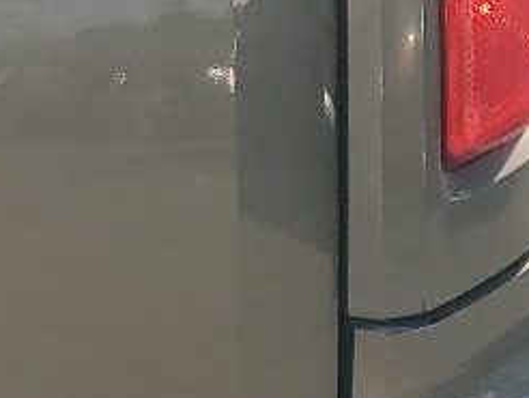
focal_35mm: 169
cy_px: -2
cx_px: -475
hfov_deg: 10.8
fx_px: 2585
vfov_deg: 8.7
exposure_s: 1/1250
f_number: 1.5
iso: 50
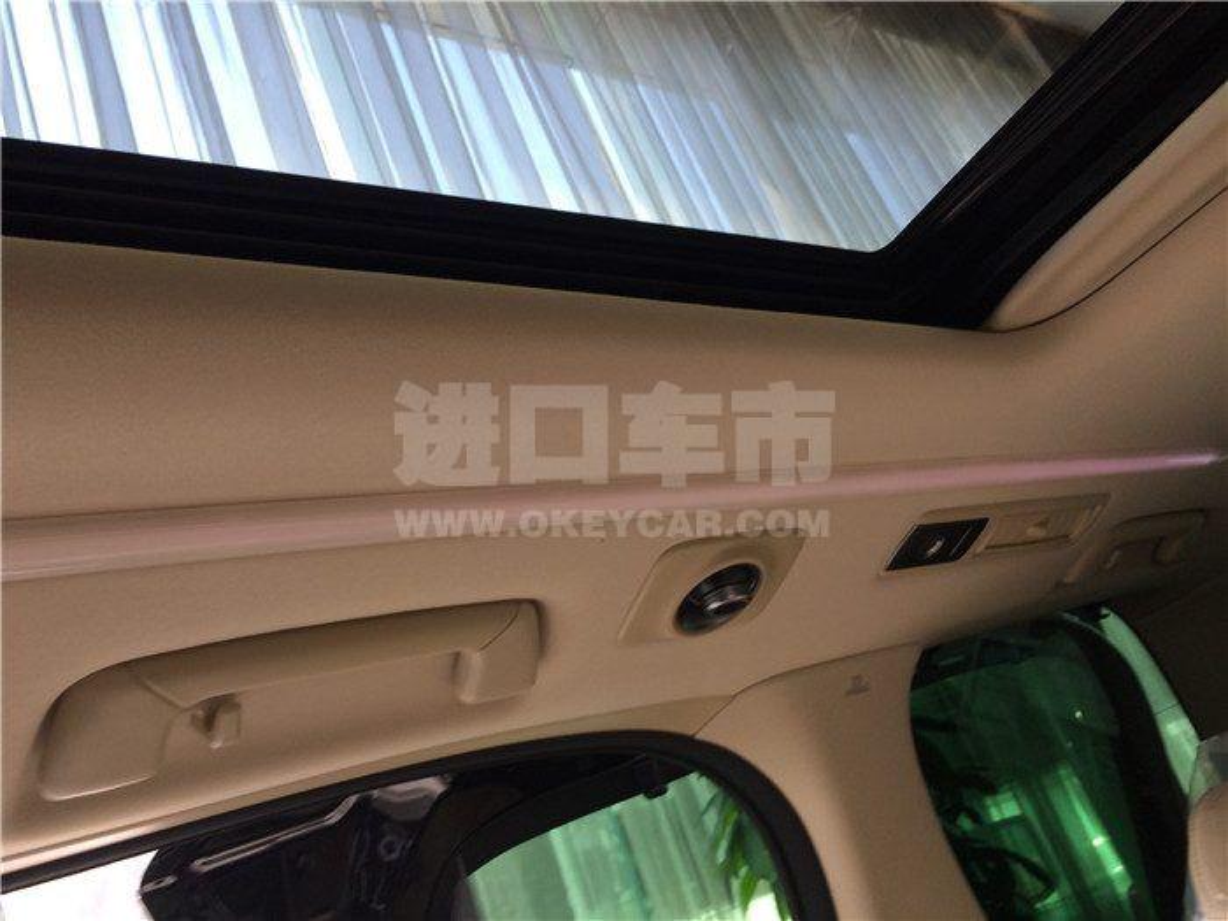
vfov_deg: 48.2
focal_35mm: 29
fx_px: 1029
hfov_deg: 61.7
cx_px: 614
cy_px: 460
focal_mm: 4.15
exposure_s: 1/50
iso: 40
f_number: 2.2
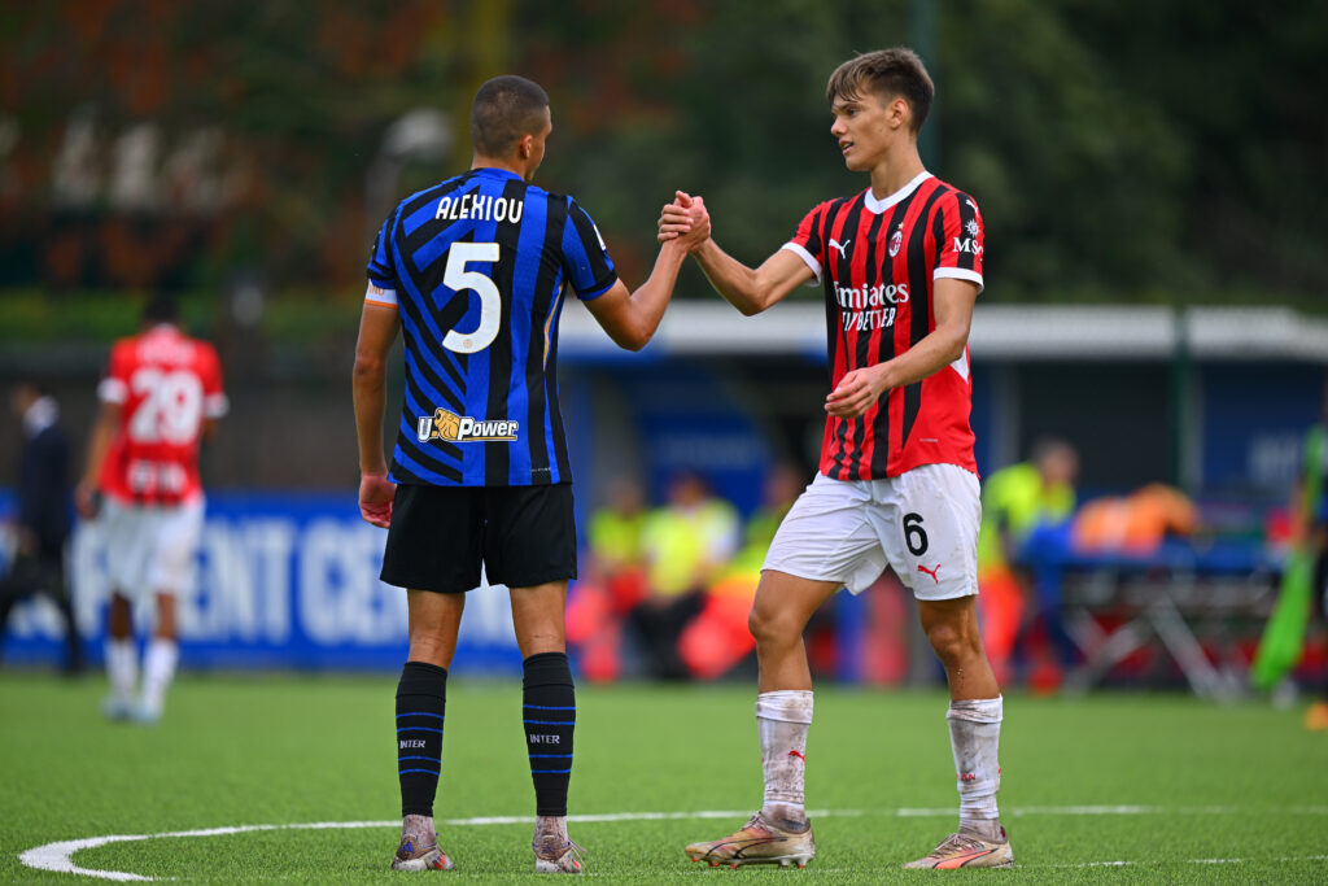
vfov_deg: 3.4
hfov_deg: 5.2
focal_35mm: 400
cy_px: 443
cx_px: 664
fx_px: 14757
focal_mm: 400
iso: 200
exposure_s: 1/2000
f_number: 2.8
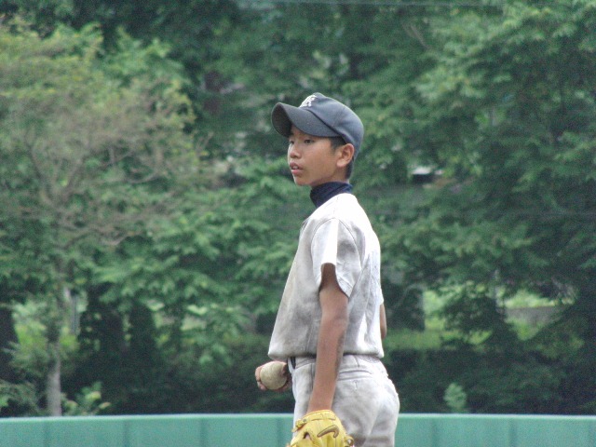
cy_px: 224
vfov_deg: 2.9
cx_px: 298
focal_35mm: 520
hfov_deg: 3.8
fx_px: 8953
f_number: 4.5
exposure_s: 1/500
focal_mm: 92
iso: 800
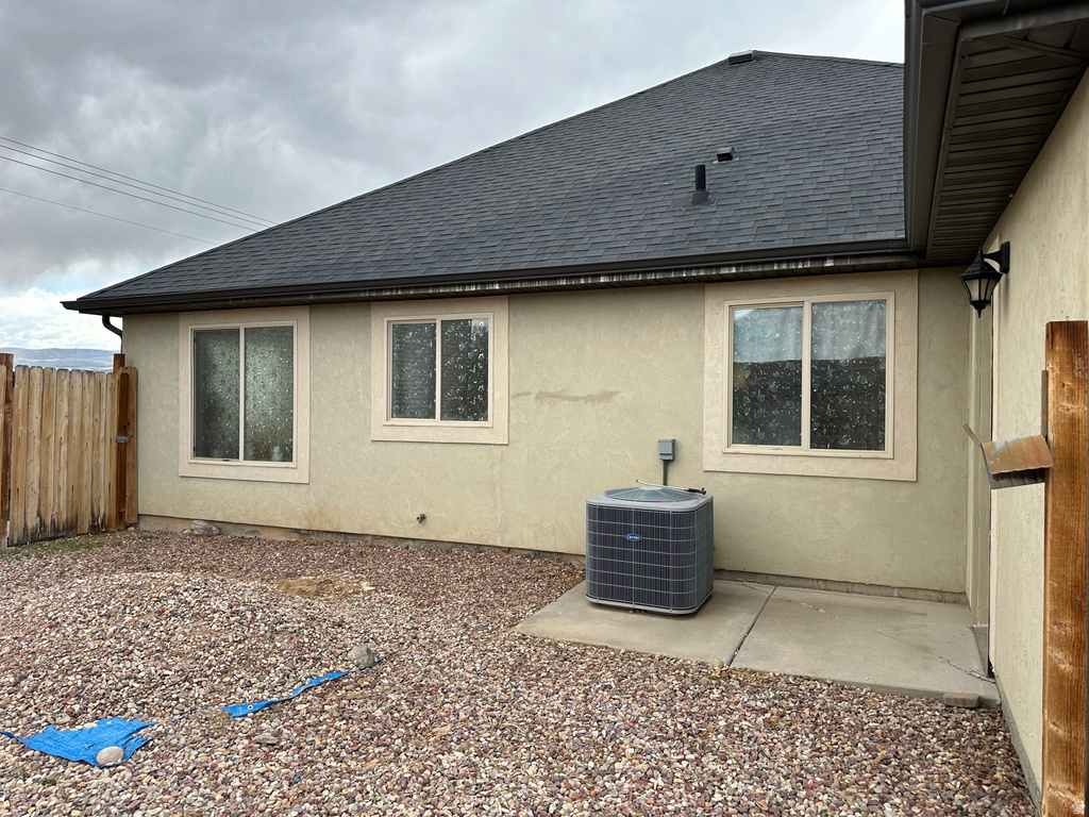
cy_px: 408
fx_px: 755
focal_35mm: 24
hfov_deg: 71.6
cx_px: 544
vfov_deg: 56.8
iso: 80
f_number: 1.78
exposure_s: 1/1304
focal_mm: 6.86
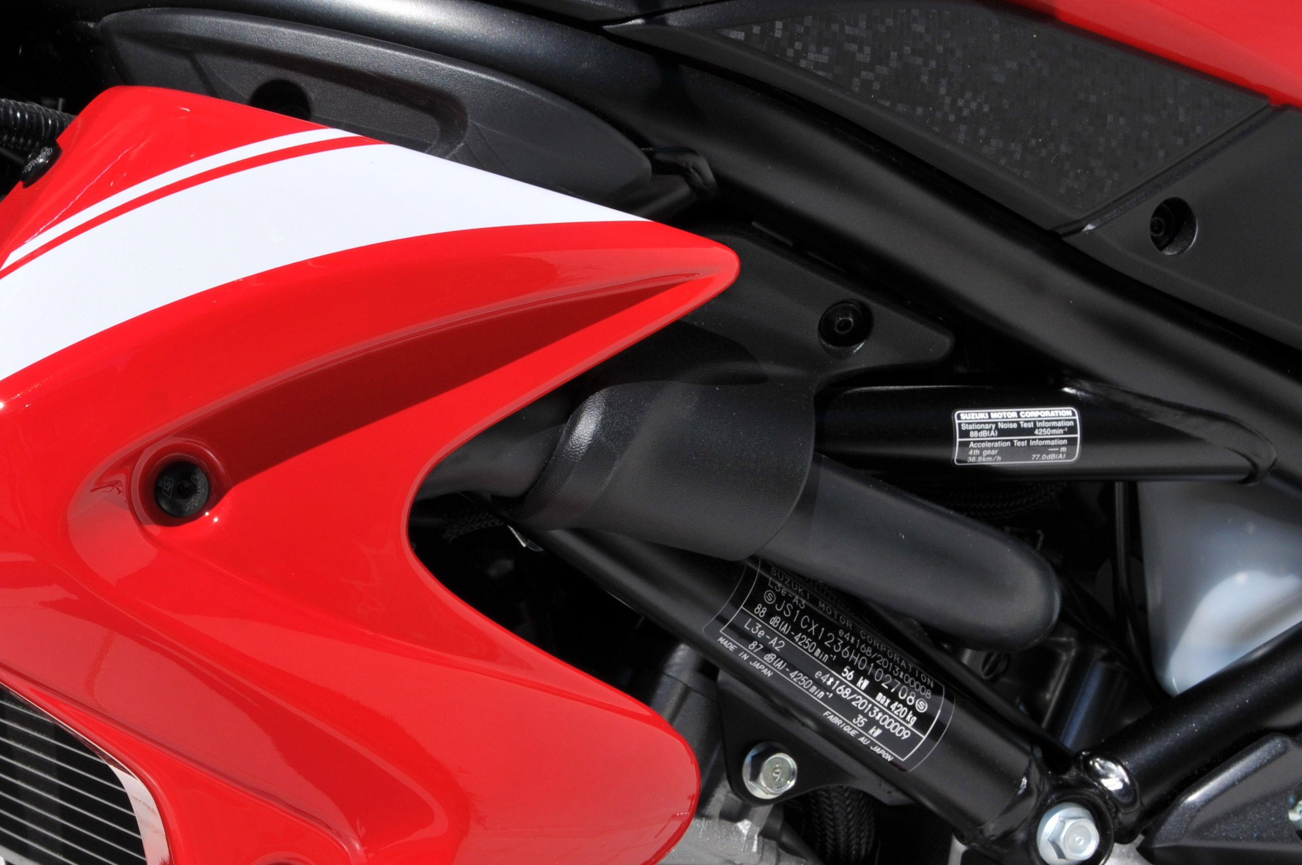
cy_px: 657
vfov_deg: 11.2
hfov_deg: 16.7
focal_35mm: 122
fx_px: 4407
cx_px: 389
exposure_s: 1/500
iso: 200
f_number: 11
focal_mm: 48
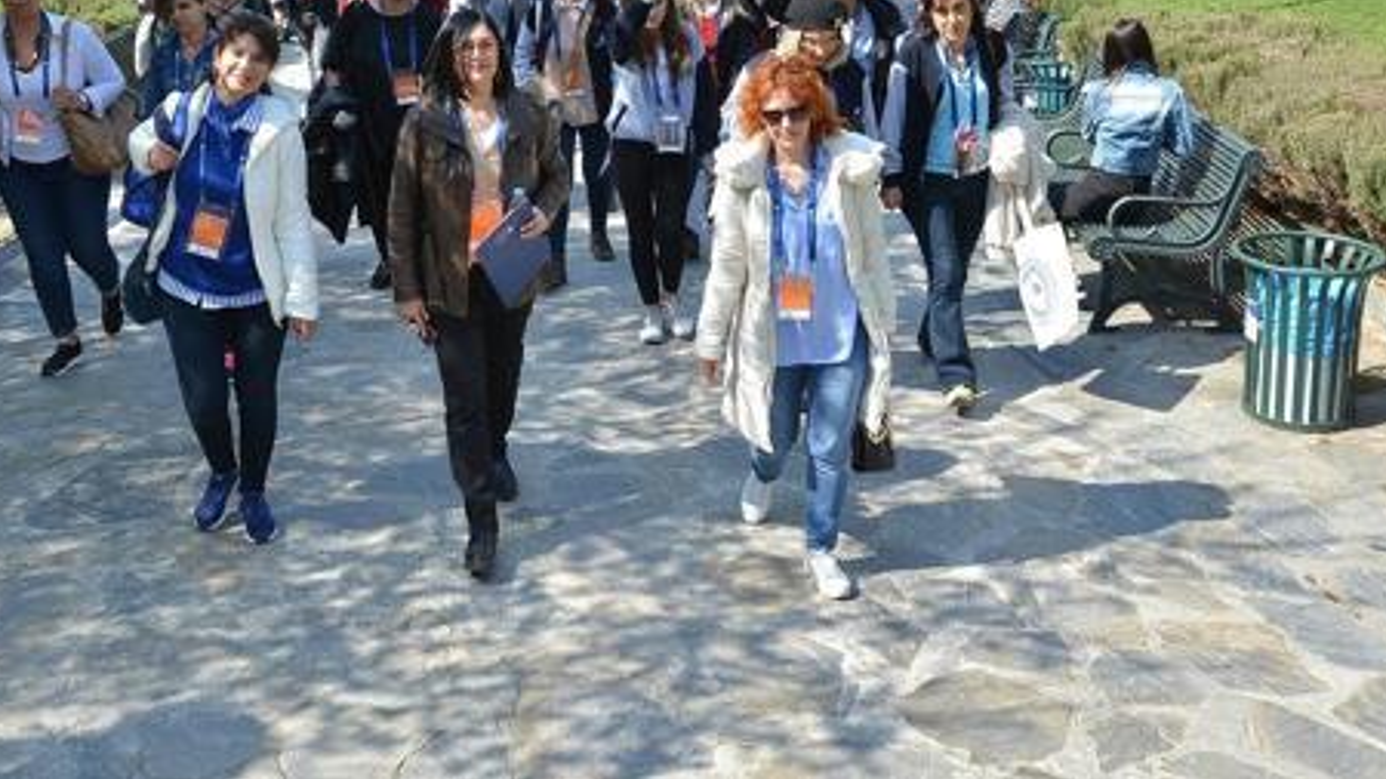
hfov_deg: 41.1
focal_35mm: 50
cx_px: 530
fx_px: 1837
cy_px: 151
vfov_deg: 23.6
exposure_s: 1/125
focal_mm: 35
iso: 200
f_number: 10
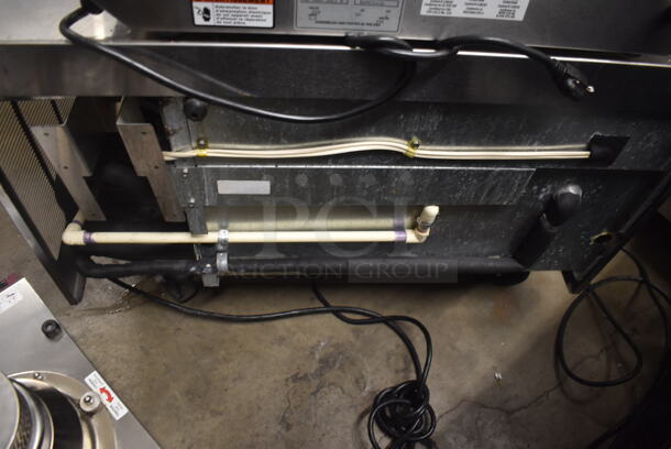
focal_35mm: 27
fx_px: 504
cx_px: 336
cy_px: 224
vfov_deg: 48.0
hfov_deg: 67.3
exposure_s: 1/30
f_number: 3.5
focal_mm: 18
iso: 900
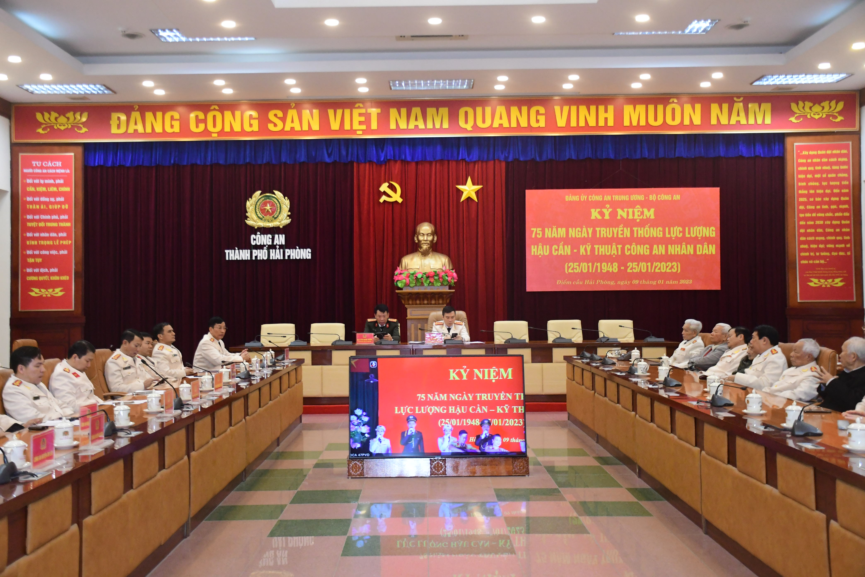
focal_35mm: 40
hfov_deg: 47.9
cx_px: 432
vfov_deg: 33.0
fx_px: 973
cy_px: 288
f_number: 4
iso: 3200
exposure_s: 1/200
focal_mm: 27
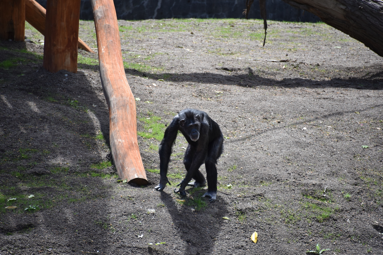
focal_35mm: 300
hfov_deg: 6.9
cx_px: 192
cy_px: 128
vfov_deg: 4.6
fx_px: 3192
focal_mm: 300
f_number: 5.6
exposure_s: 1/640
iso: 450
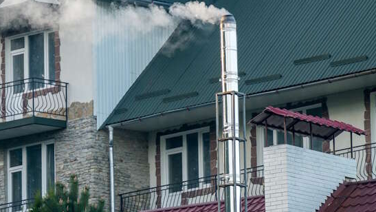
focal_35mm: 581
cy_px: 85
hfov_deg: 3.7
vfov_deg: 2.1
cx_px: 64
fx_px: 5794
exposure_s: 1/320
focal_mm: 316
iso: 400
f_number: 5.6
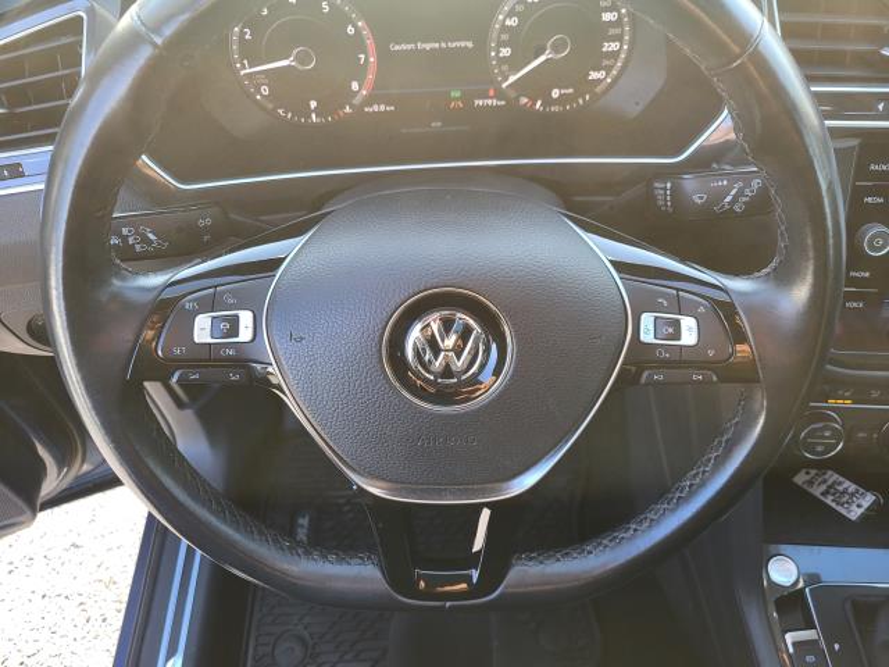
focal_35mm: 26
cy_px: 334
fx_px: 668
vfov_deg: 53.1
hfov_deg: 67.3
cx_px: 444
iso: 100
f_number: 1.8
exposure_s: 1/120
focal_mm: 5.4
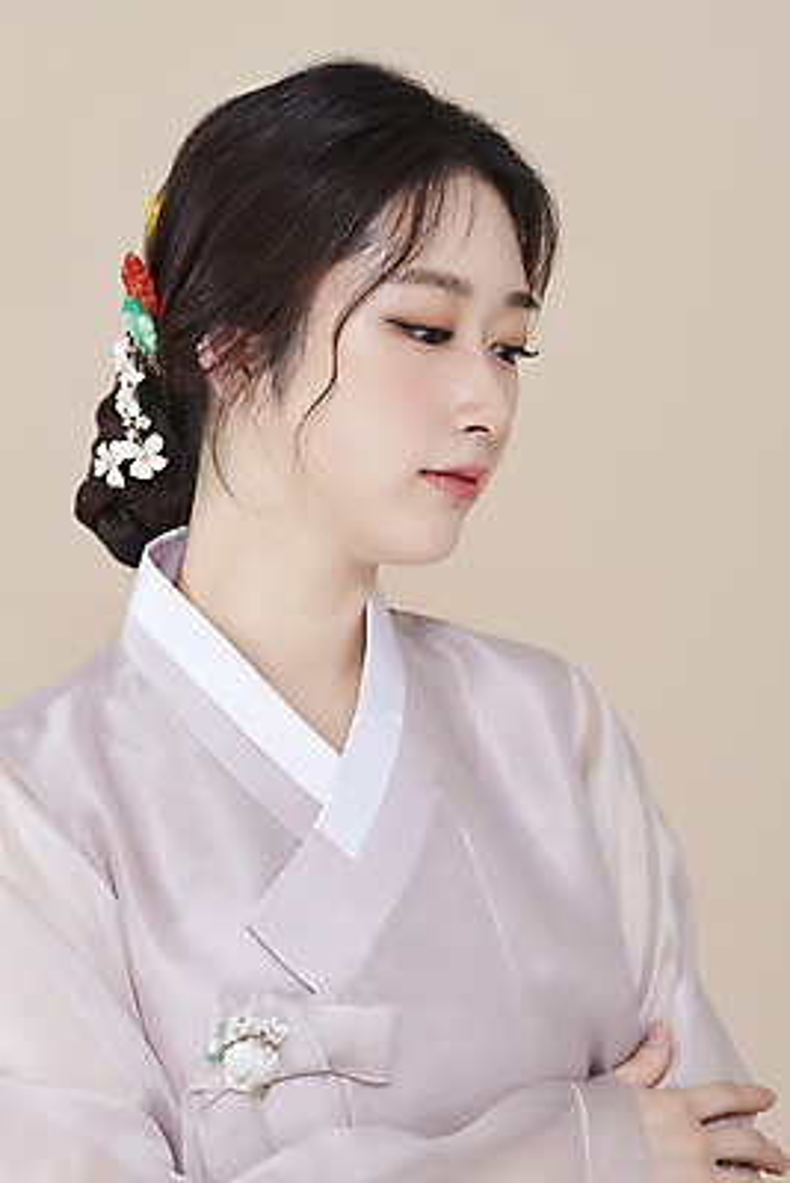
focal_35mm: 105
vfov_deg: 19.4
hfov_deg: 13.1
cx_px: 395
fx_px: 3453
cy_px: 592
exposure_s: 1/125
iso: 64
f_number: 11
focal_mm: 105
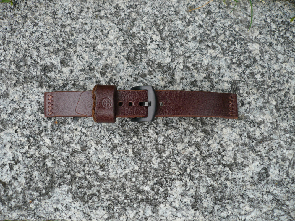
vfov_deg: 40.7
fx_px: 298
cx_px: 148
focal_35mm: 35
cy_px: 110
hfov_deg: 52.6
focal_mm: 5.8
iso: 100
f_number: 2.8
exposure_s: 1/250
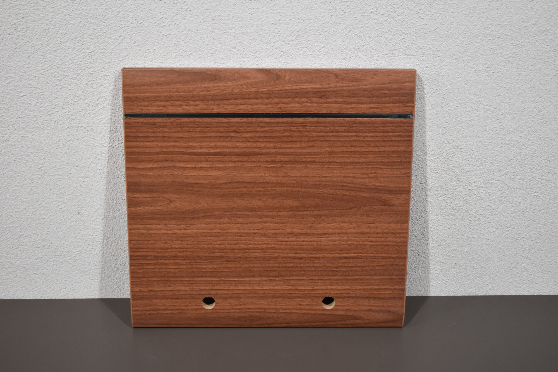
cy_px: 186
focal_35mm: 51
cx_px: 279
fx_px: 790
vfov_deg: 26.5
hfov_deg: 38.9
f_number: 4.5
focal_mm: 34
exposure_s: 1/200
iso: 800
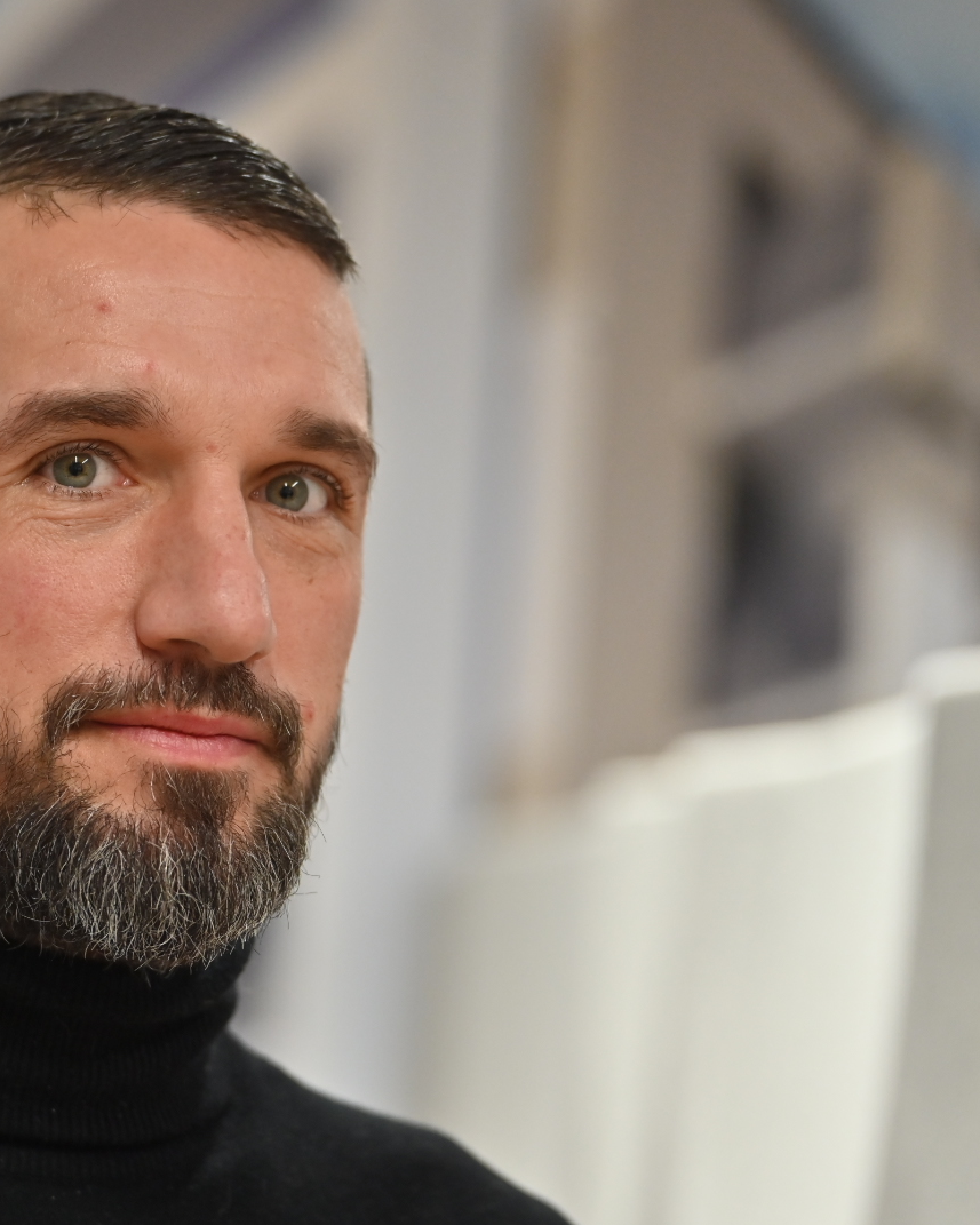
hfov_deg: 10.8
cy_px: 613
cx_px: 138
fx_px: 5148
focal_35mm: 142
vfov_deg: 13.6
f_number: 2.8
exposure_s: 1/200
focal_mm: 100
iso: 1600
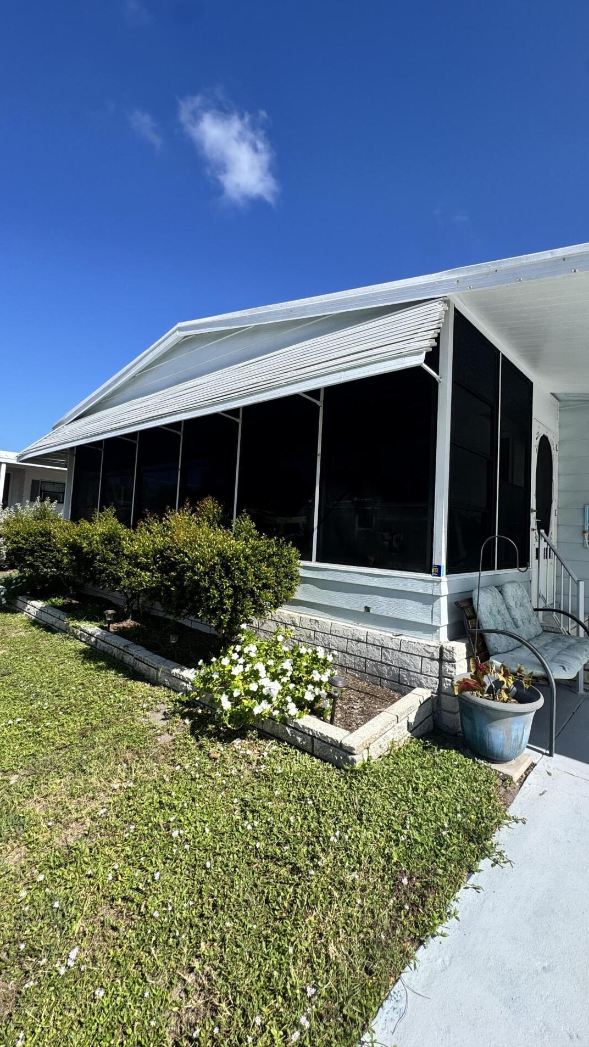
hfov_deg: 66.8
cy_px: 506
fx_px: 444
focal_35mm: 16
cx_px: 330
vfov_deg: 99.3
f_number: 2.2
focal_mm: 2.22
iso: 50
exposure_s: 1/1672
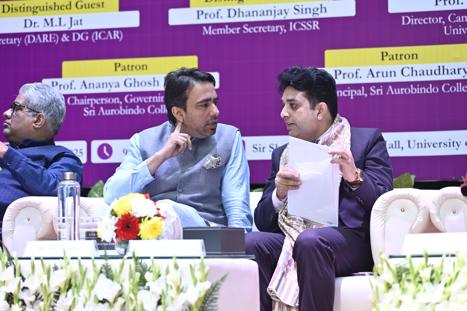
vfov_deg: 11.9
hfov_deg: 17.8
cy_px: 156
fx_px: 1491
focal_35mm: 115
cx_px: 234
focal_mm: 115
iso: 1600
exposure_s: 1/160
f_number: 4.5
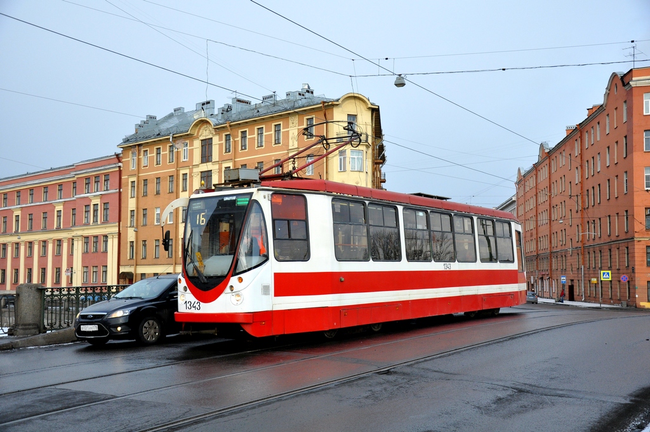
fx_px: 757
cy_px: 216
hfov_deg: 46.5
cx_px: 325
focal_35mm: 42
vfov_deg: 31.8
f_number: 5
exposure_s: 1/1250
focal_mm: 28
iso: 640
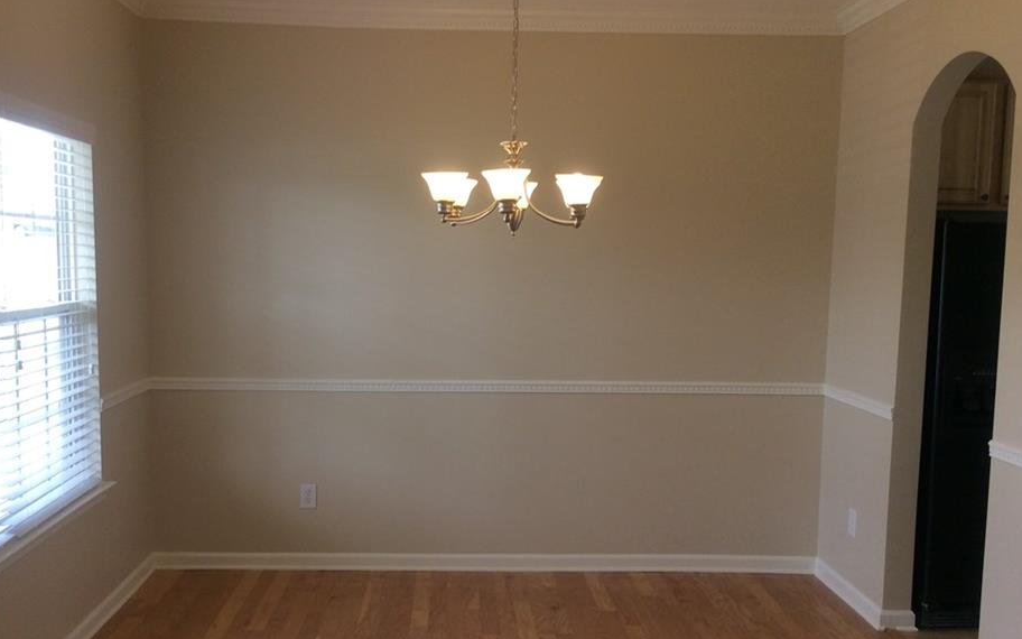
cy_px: 370
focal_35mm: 38
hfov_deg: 51.5
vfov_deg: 33.5
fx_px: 1058
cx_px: 479
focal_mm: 3.3
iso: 32
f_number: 2.4
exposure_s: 1/60
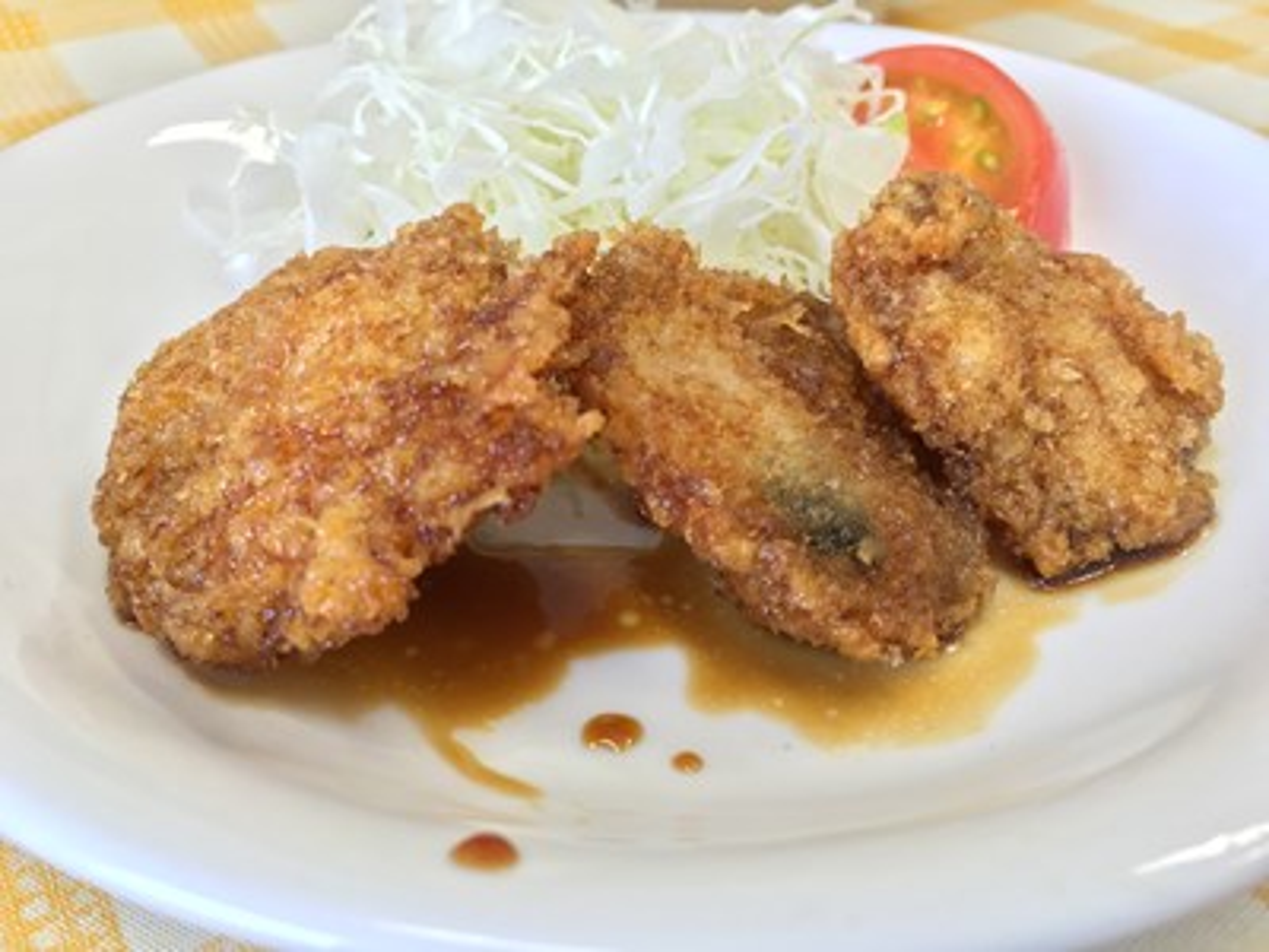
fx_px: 1063
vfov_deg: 48.2
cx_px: 634
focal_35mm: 29
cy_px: 476
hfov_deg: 61.7
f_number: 2.2
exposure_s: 1/40
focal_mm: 4.15
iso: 25
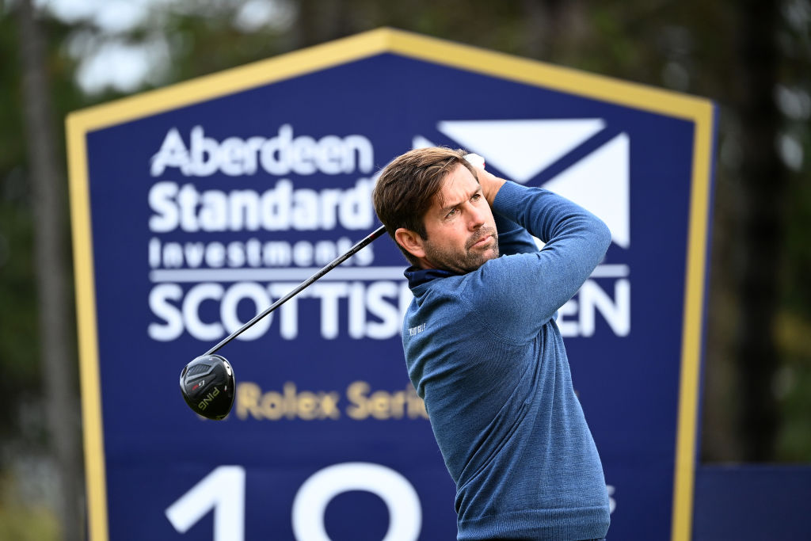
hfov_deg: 6.6
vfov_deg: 4.4
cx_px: 406
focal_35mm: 310
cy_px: 270
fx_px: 6984
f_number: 4
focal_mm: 310
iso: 1600
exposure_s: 1/1250
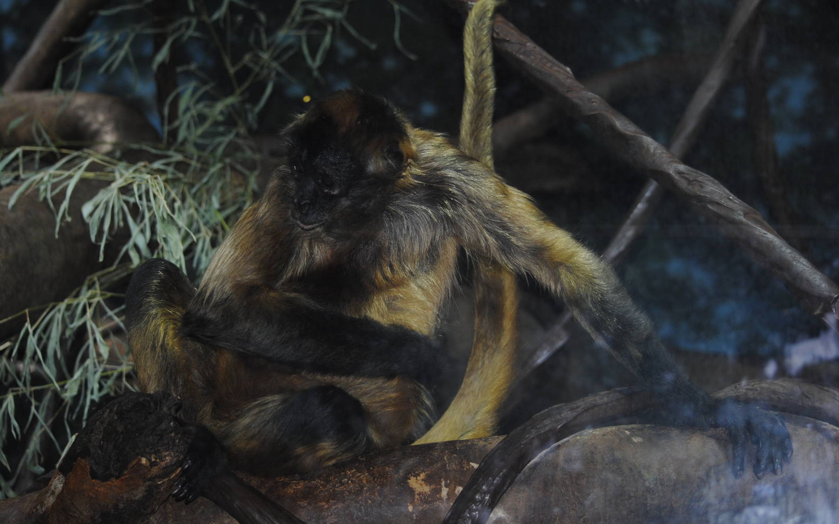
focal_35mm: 85
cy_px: 269
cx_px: 418
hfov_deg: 24.5
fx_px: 1932
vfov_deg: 15.5
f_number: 4.5
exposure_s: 1/60
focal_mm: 55
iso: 200
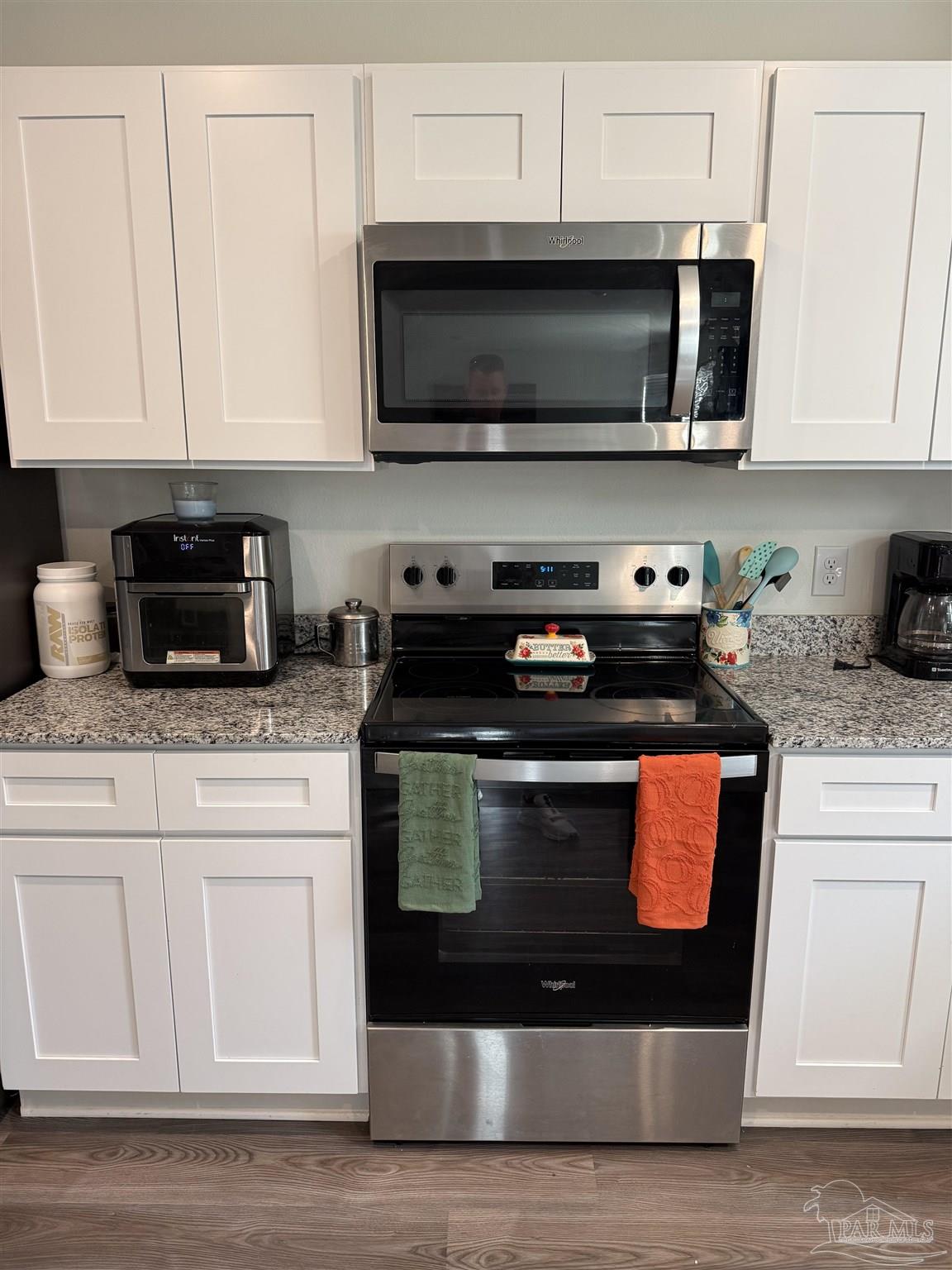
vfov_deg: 71.6
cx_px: 476
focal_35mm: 24
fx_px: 880
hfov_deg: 56.8
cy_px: 635
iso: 200
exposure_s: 1/120
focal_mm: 6.76
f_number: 1.78
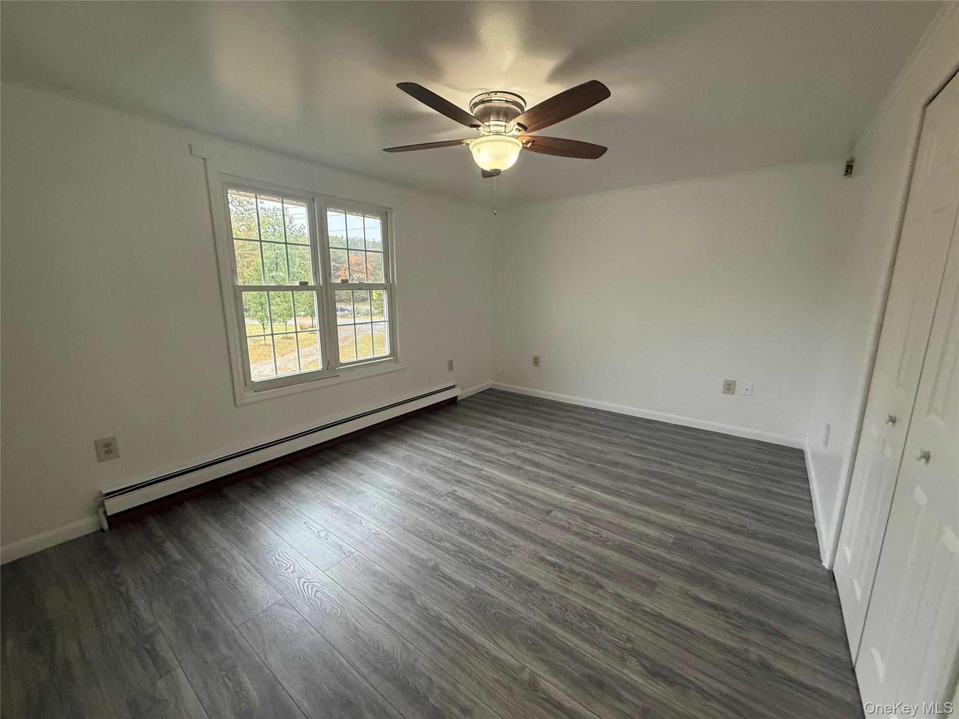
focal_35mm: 14
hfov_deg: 102.1
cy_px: 360
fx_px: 388
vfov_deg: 85.7
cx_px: 480
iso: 320
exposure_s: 1/120
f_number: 2.2
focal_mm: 2.22
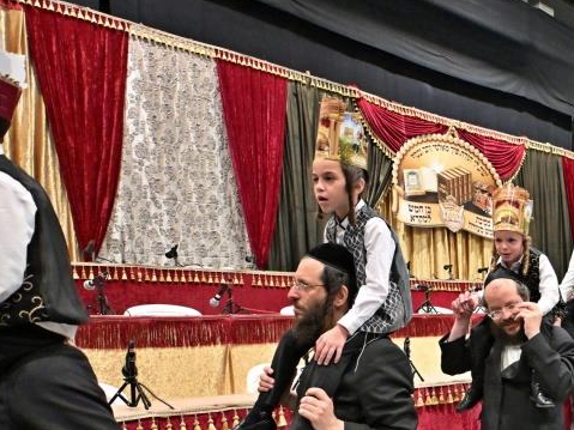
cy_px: 344
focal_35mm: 37
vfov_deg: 37.3
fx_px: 613
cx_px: 510
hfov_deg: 45.7
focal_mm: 12.5
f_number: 3.8
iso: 1000
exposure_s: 1/200
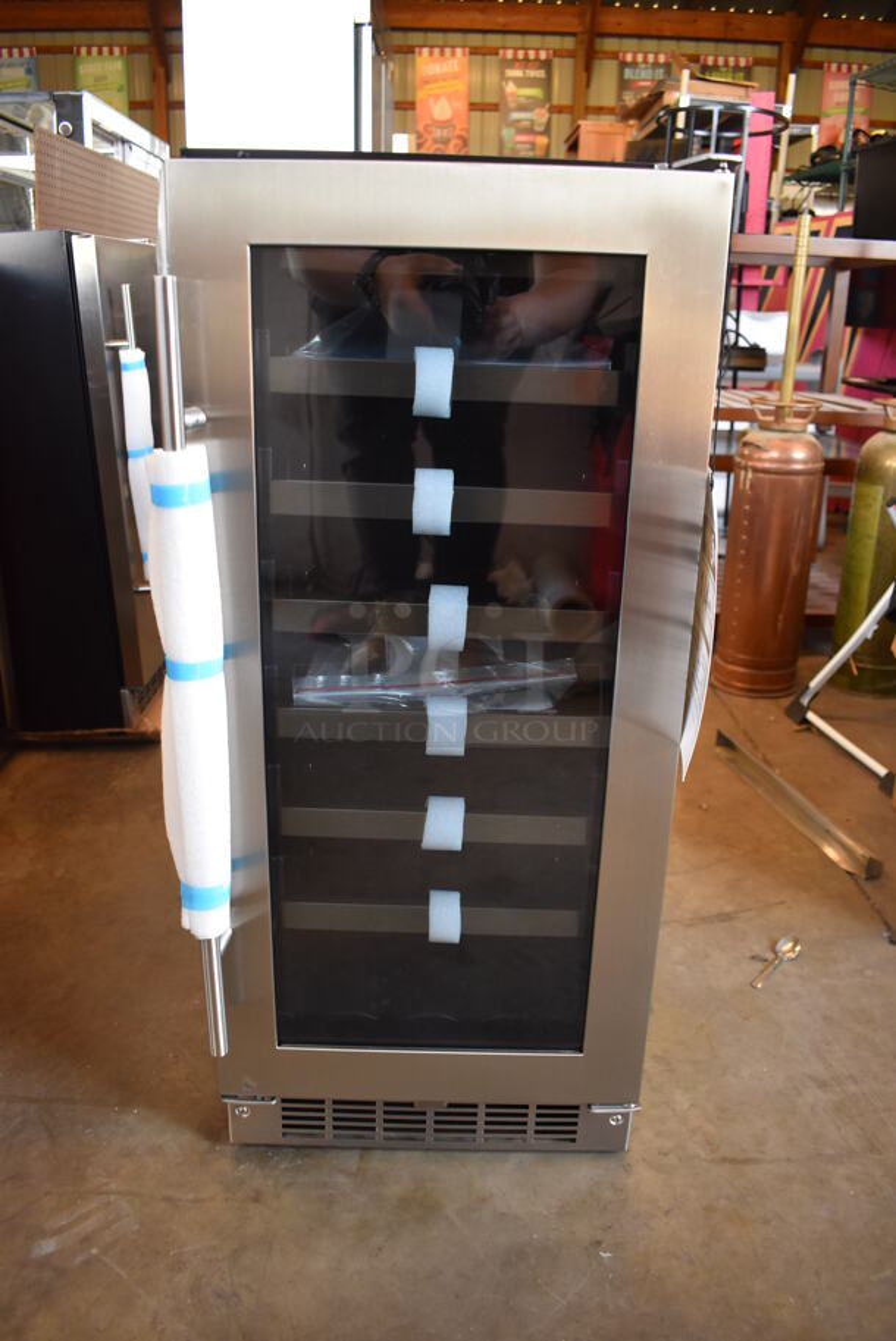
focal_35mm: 27
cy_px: 670
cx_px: 448
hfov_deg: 48.0
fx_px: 1006
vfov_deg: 67.3
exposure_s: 1/125
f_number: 3.5
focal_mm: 18
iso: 1100
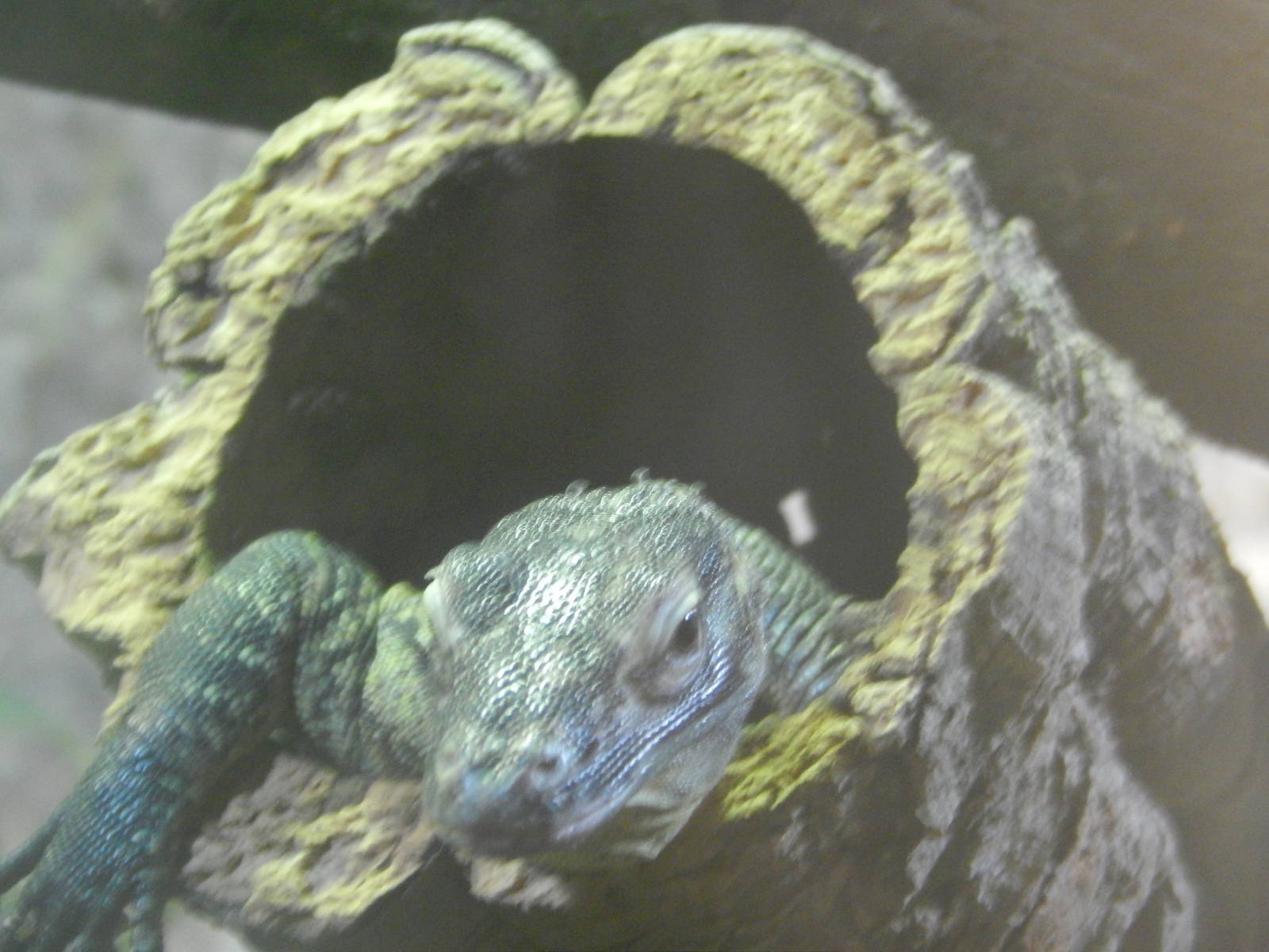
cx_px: 634
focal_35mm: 388
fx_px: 14224
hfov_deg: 5.1
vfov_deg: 3.8
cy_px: 476
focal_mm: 69
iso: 800
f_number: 5.7
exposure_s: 1/25
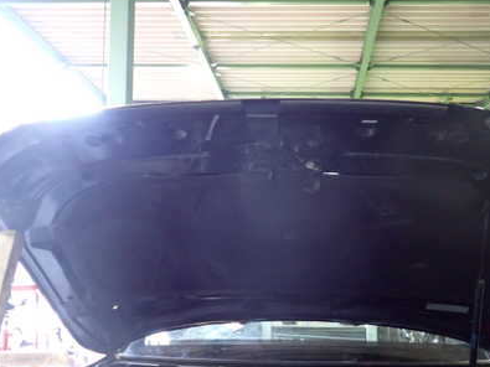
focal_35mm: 38
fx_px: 538
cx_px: 285
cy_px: 211
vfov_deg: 37.6
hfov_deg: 48.8
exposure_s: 1/30
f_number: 2
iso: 800
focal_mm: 4.5
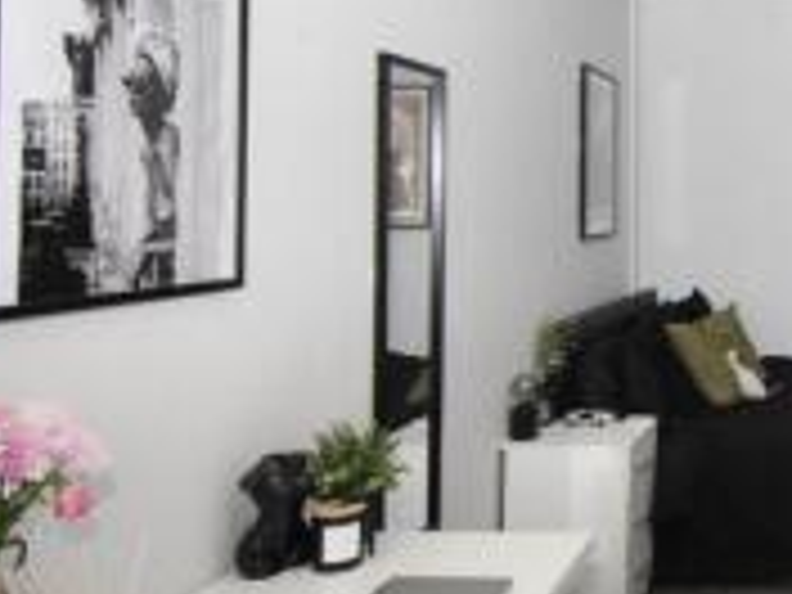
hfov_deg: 39.5
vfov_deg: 36.4
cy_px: 191
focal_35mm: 39
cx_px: 864
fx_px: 892
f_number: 4.5
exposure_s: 1/60
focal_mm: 10
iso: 4000
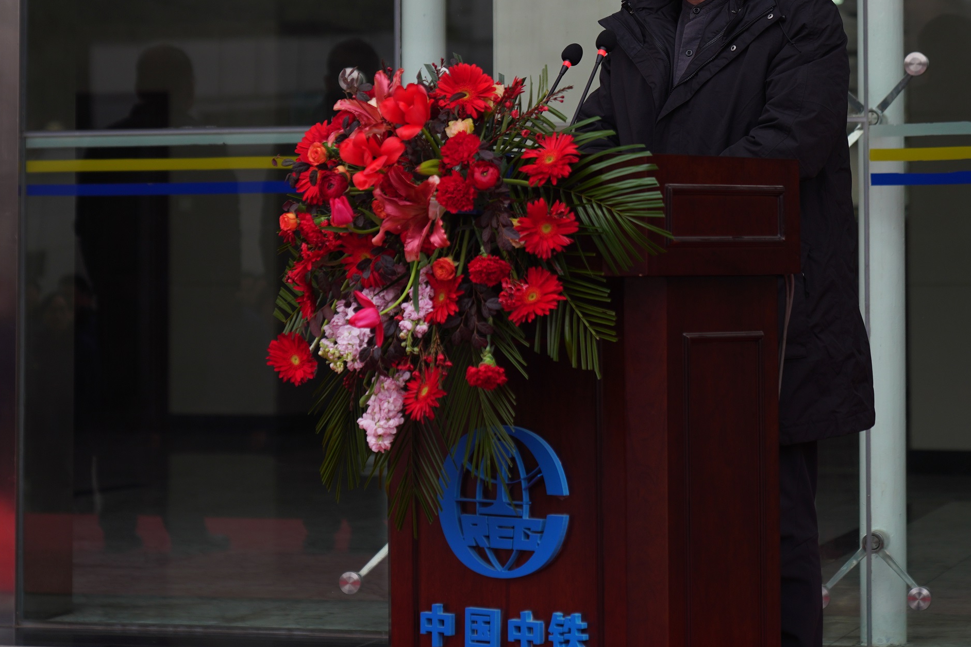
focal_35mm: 106
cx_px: 591
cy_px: 183
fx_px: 2859
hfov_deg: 19.3
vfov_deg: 12.9
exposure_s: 1/200
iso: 200
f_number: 2.8
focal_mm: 64
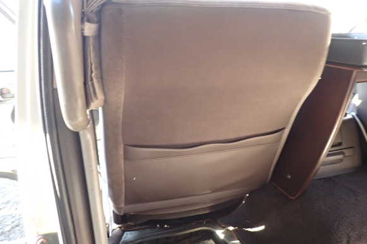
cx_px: 189
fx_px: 275
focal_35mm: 27
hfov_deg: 67.4
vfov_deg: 47.9
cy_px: 117
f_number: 2
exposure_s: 1/30
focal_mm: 4.5
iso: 250
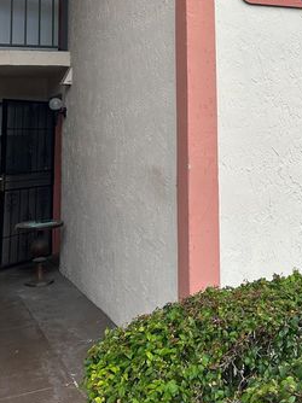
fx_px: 606
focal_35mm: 52
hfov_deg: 26.7
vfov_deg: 34.9
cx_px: 292
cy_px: 46
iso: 50
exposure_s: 1/859
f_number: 1.5
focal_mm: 5.7
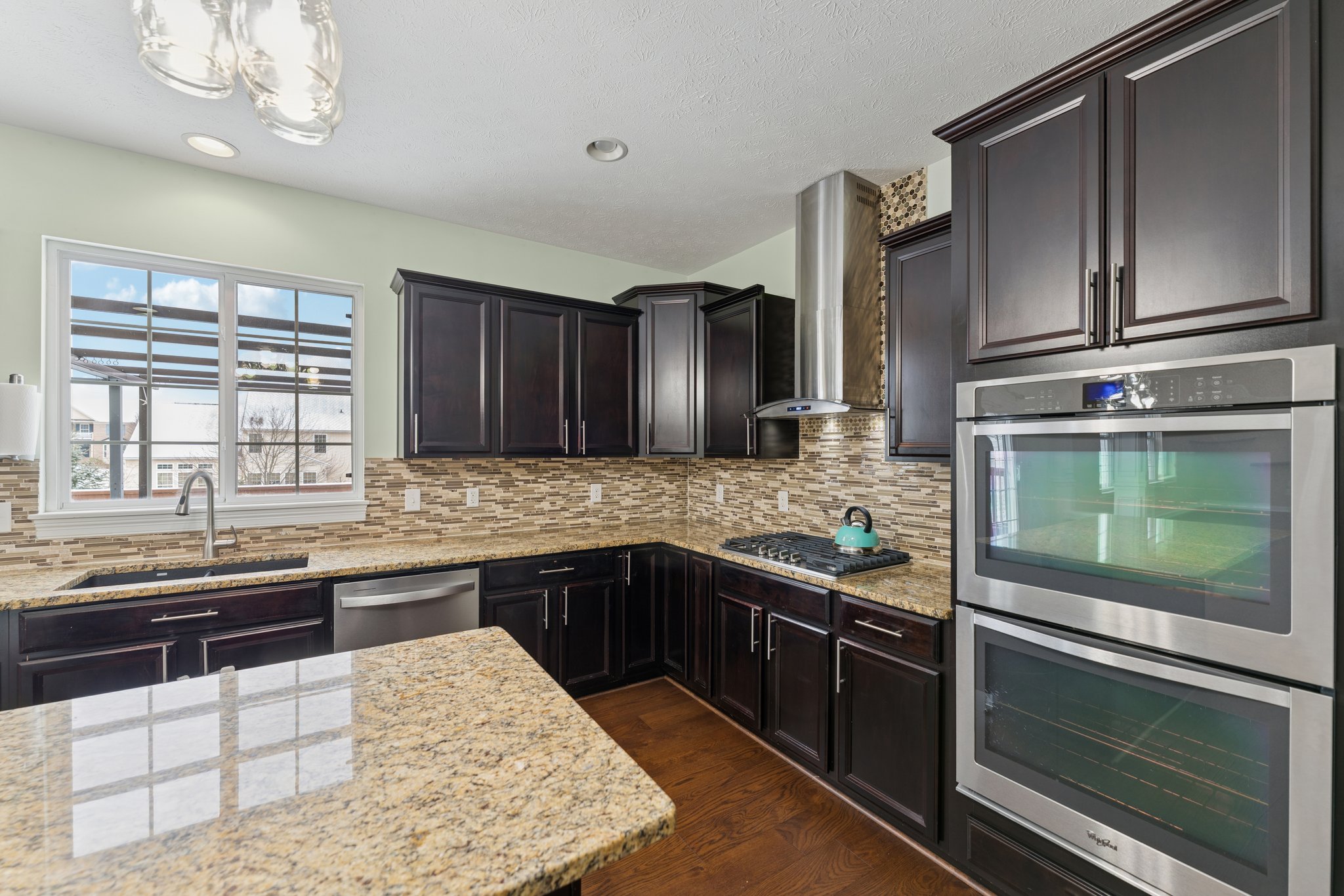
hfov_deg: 104.3
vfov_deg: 81.2
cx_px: 672
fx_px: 523
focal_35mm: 14
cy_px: 448
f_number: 5
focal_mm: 14
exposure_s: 1/15
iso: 250
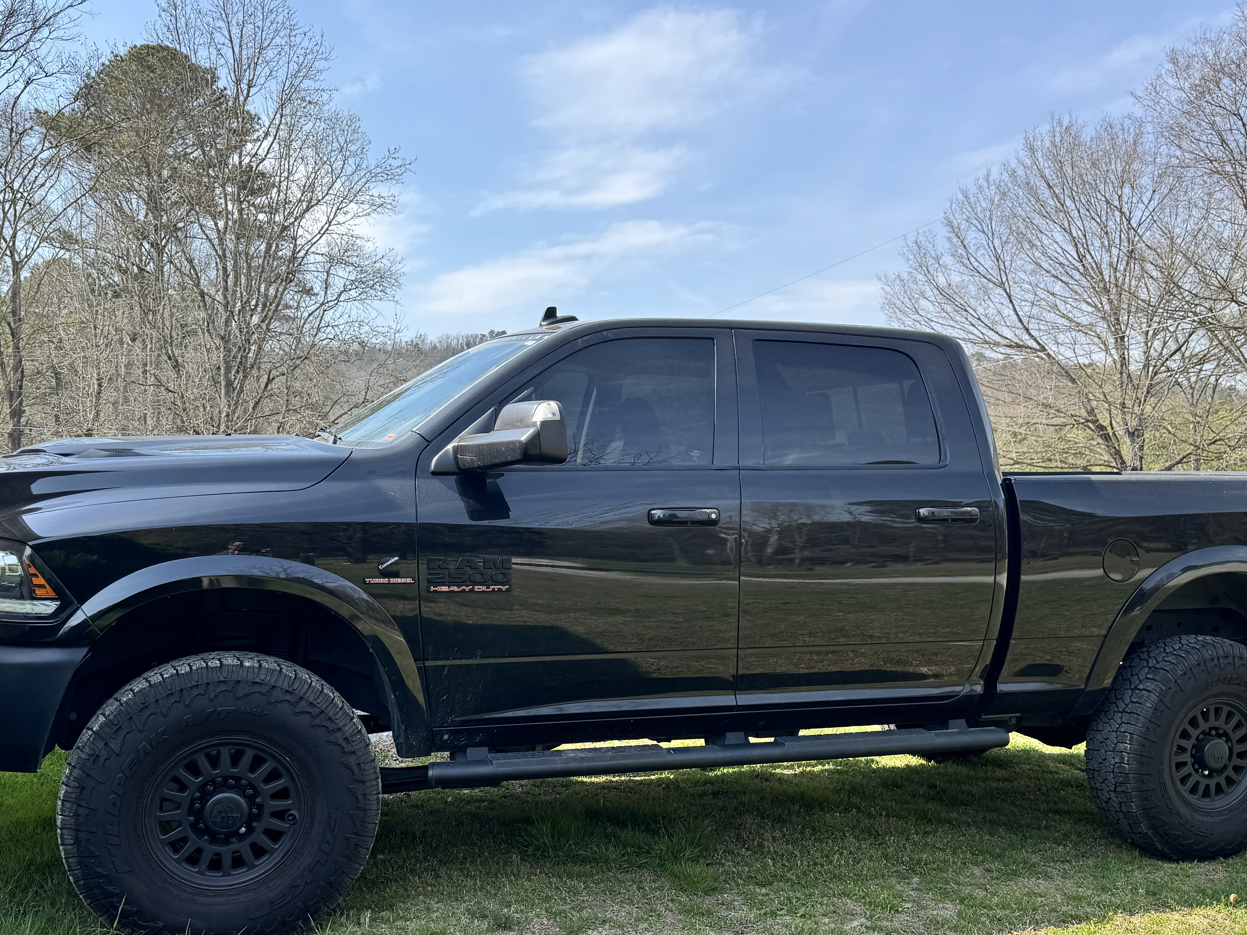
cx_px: 621
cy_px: 561
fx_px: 1189
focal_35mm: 33
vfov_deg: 42.7
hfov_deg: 55.3
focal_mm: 6.76
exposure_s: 1/2174
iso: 80
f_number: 1.78
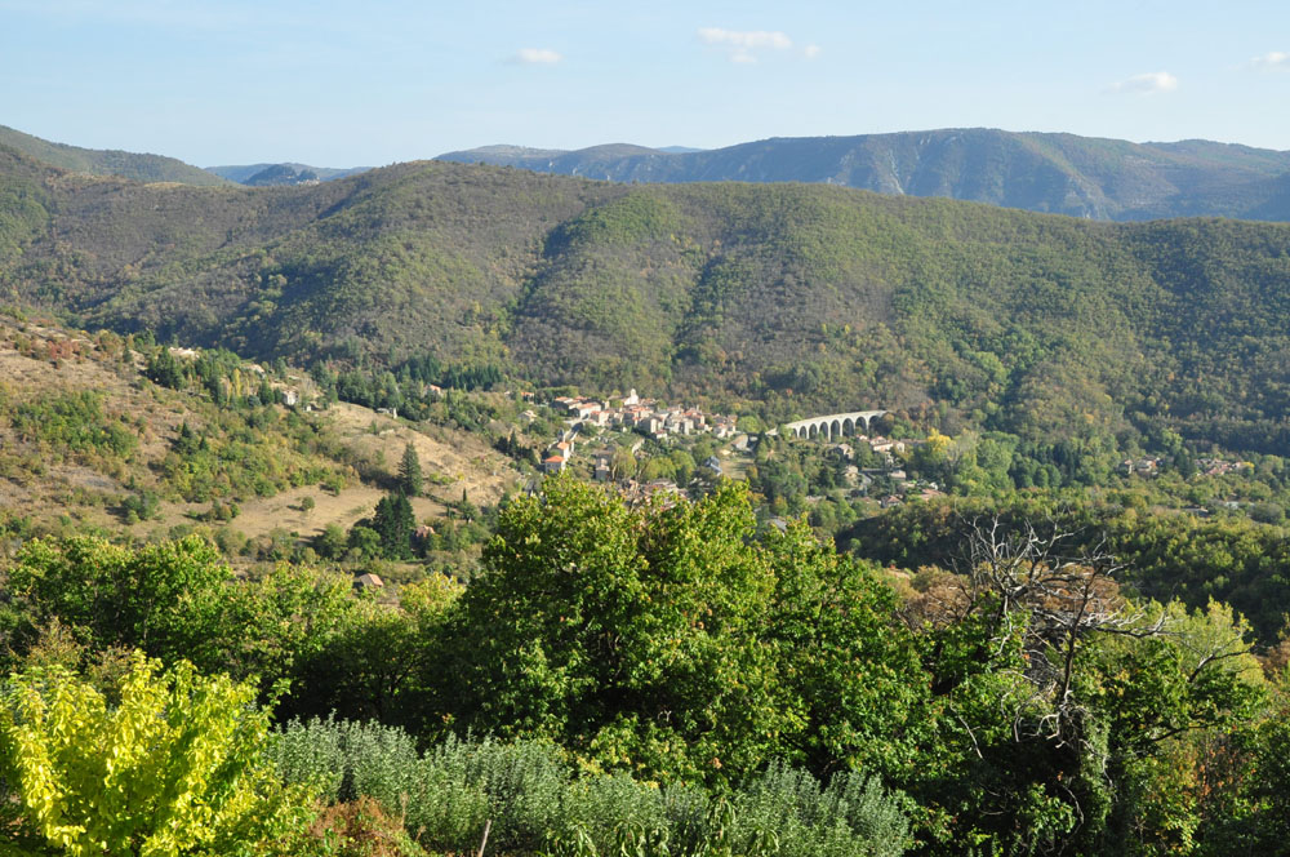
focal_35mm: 38
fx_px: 1342
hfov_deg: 51.3
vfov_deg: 35.4
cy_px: 428
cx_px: 645
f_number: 14
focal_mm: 25
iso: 400
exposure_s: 1/125
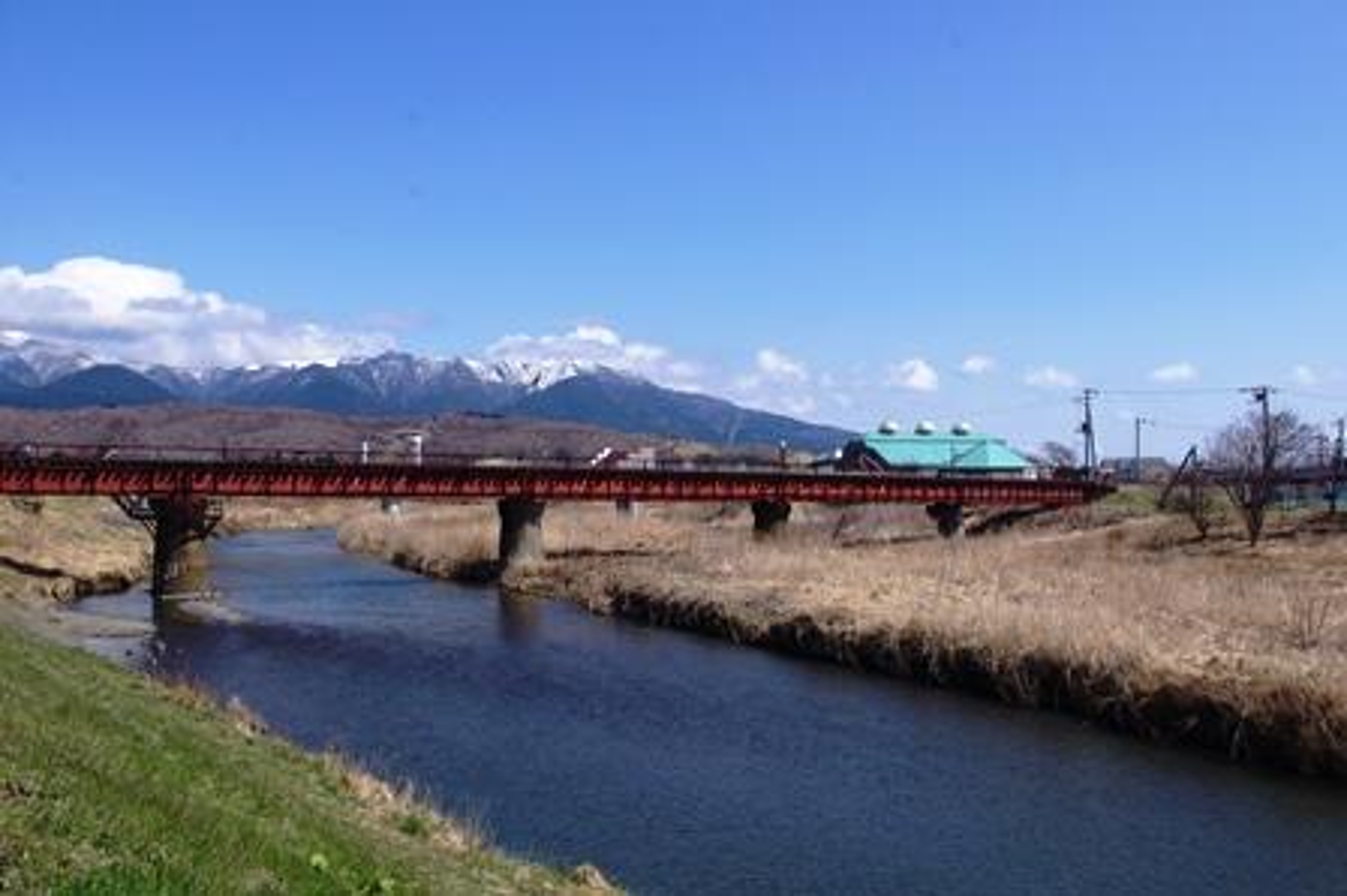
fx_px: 1271
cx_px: 674
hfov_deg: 55.8
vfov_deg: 38.8
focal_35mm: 34
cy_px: 448
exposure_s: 1/1000
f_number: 10
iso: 400
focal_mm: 23.1
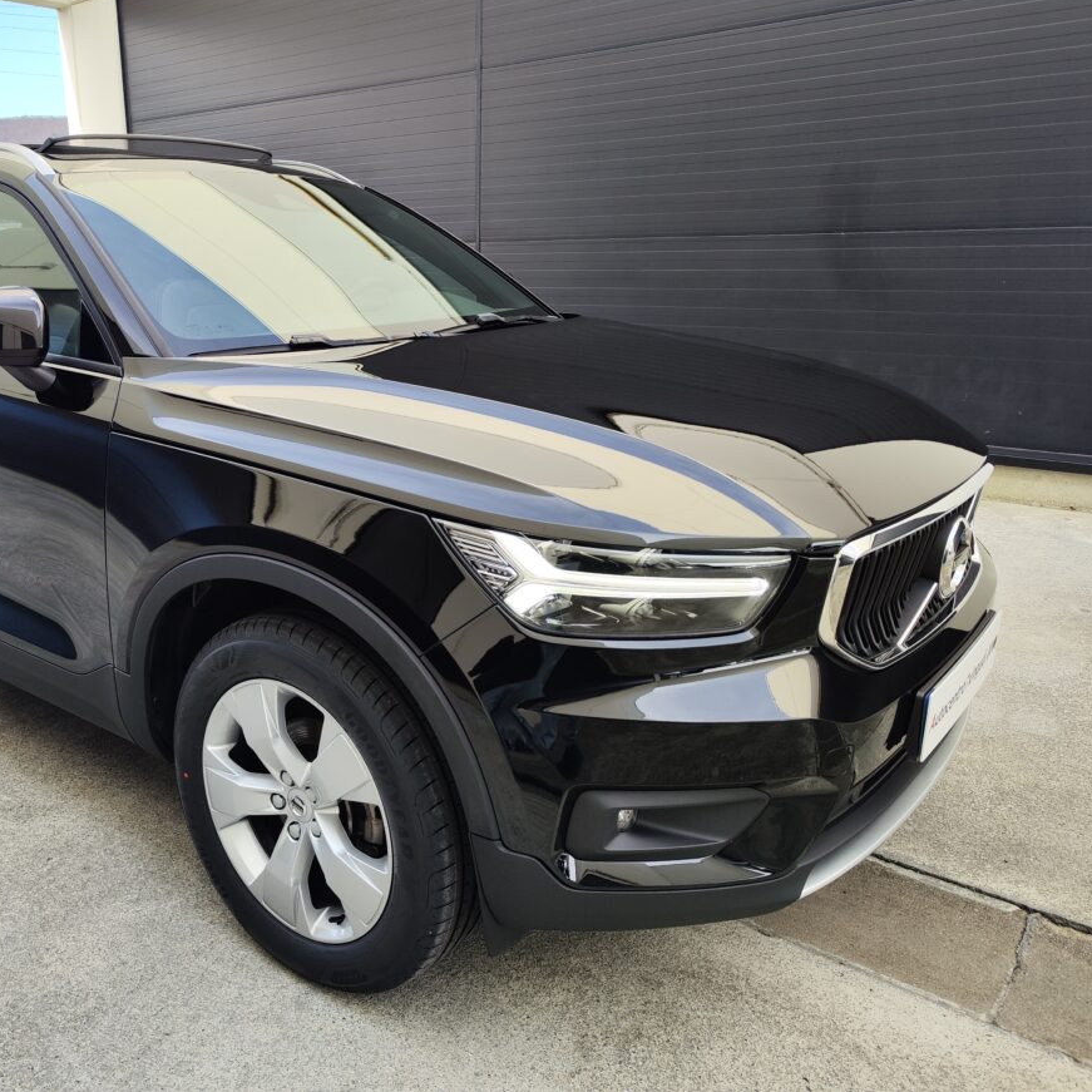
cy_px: 529
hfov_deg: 56.3
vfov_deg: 57.3
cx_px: 384
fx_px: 999
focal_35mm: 28
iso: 50
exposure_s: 1/256
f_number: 1.69
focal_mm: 7.01
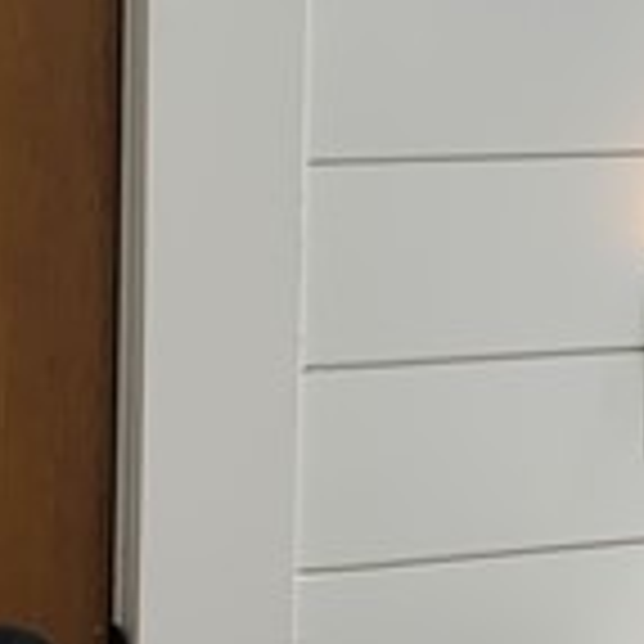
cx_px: 883
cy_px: 176
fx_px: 3452
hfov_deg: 10.4
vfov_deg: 10.6
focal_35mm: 164
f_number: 1.8
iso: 32
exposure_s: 1/120
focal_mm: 4.25
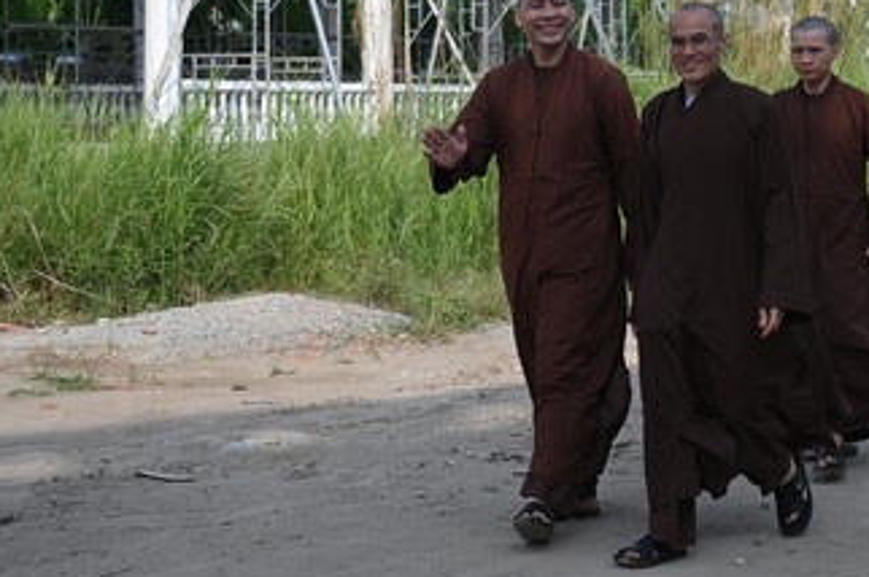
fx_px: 2339
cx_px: 588
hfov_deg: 21.0
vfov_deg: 13.9
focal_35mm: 97
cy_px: 32
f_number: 4
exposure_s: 1/800
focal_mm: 48
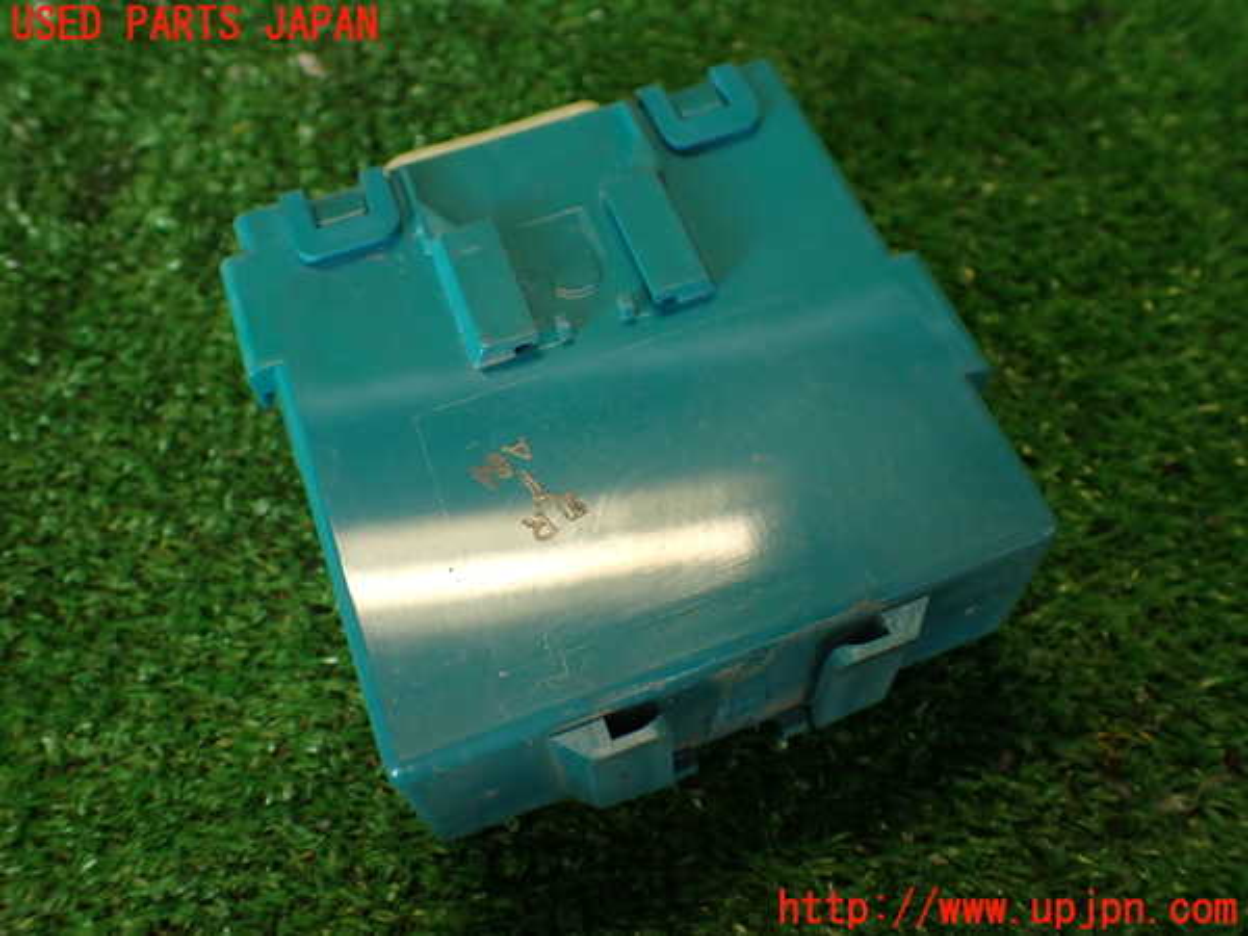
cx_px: 624
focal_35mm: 32
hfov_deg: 56.8
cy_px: 468
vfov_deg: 44.2
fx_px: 1154
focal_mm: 5.79
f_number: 2.4
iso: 160
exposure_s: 1/60
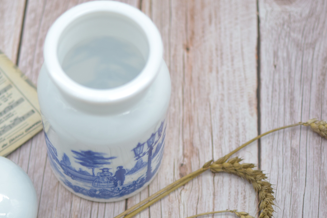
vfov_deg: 16.7
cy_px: 133
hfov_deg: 24.6
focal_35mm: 82
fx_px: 743
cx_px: 83
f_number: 1.8
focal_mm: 35
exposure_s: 1/500
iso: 100
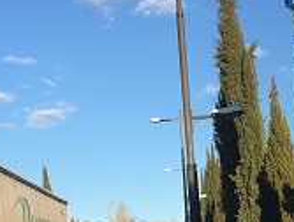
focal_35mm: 91
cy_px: 252
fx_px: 775
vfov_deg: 15.8
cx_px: 133
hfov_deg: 21.5
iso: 25
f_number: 2.2
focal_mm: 4.15
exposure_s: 1/836
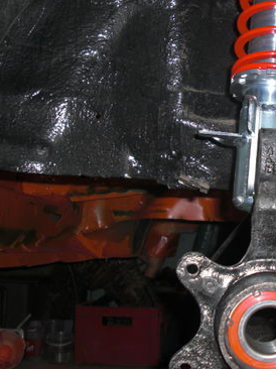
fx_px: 671
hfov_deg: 22.6
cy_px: 135
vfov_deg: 30.6
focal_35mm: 63
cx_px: 256
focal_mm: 6.3
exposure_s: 1/60
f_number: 2.8
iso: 100
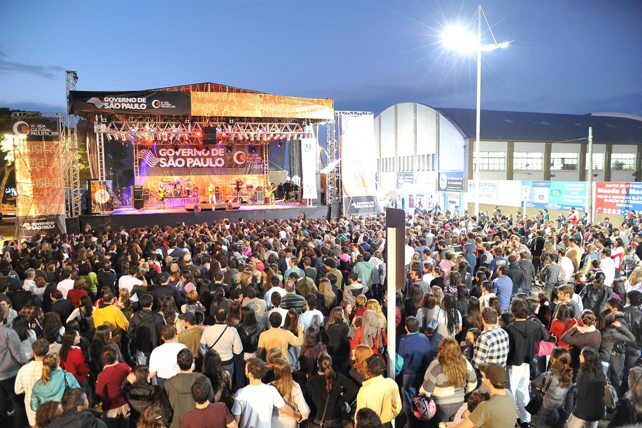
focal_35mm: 24
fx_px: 428
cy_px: 214
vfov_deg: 53.1
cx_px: 321
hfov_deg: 73.8
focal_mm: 24
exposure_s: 1/13
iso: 3200
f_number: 3.2
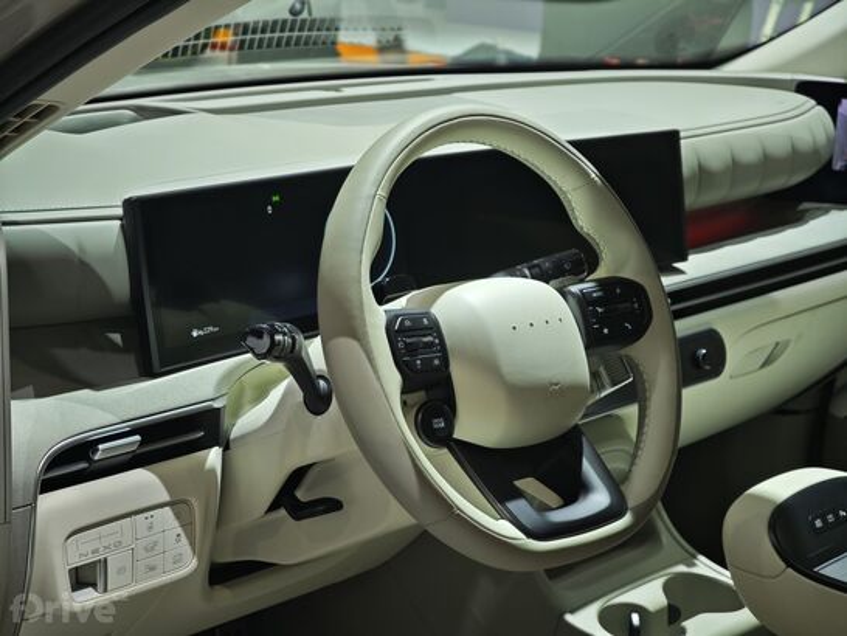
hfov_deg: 27.8
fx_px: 1714
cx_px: 424
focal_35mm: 70
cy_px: 318
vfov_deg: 21.0
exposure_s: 1/100
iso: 64
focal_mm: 11.5
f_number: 1.8
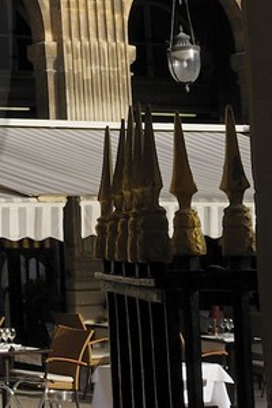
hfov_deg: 9.4
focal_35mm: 128
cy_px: 33
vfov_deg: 15.8
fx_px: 1451
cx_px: -408
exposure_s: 1/160
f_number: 11
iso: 200
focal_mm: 24
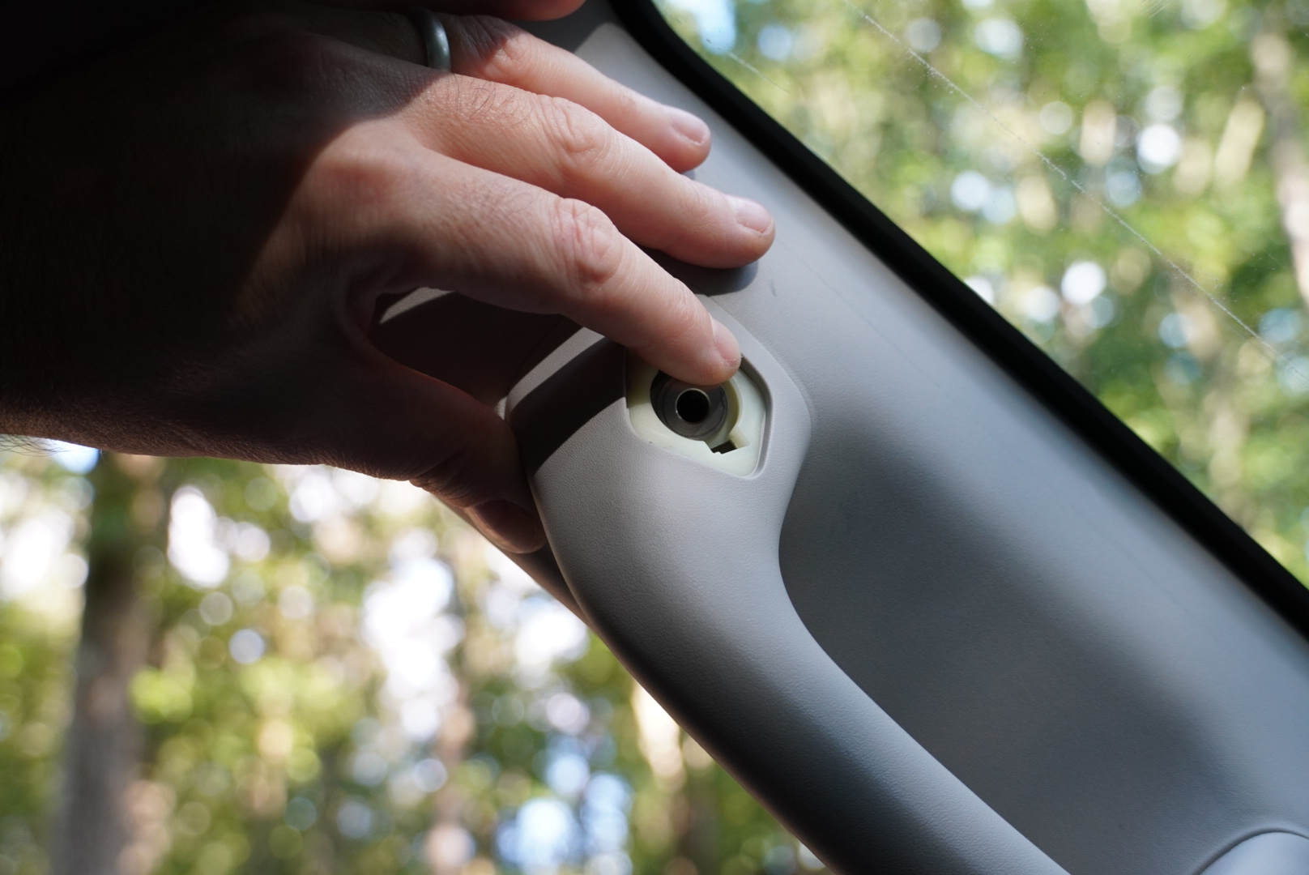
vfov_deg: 28.1
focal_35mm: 48
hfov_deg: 41.1
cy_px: 438
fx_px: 1747
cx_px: 654
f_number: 4.5
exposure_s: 1/160
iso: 640
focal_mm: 32
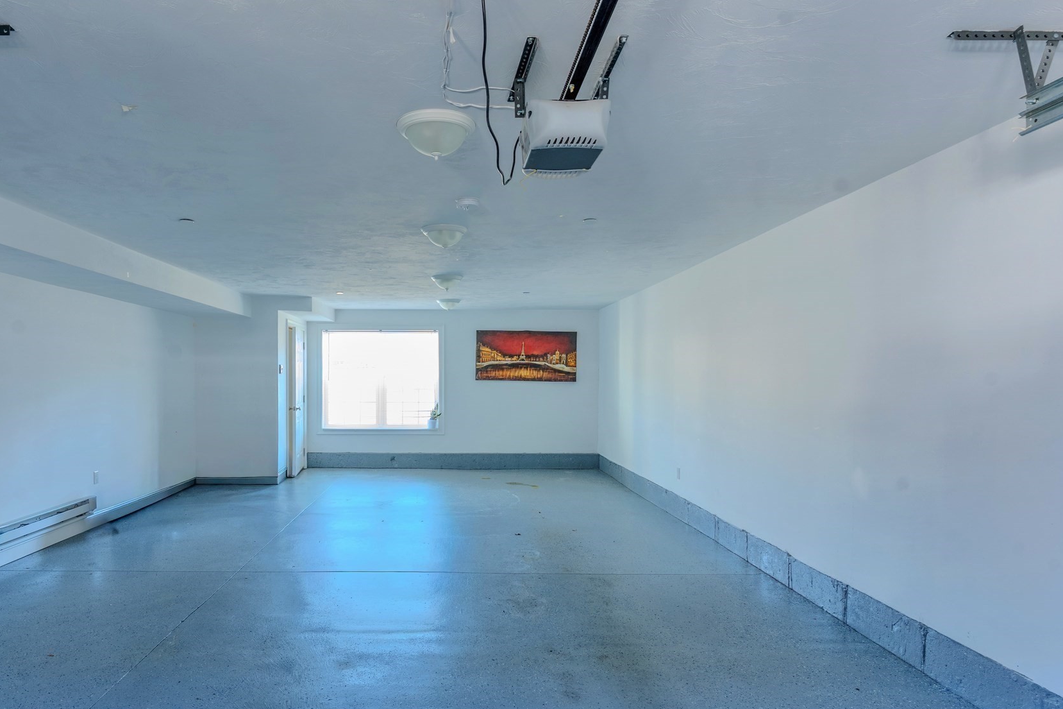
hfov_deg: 80.6
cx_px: 449
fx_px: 620
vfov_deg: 59.4
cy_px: 324
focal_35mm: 21
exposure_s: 1/5
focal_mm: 17
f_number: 8
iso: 1600
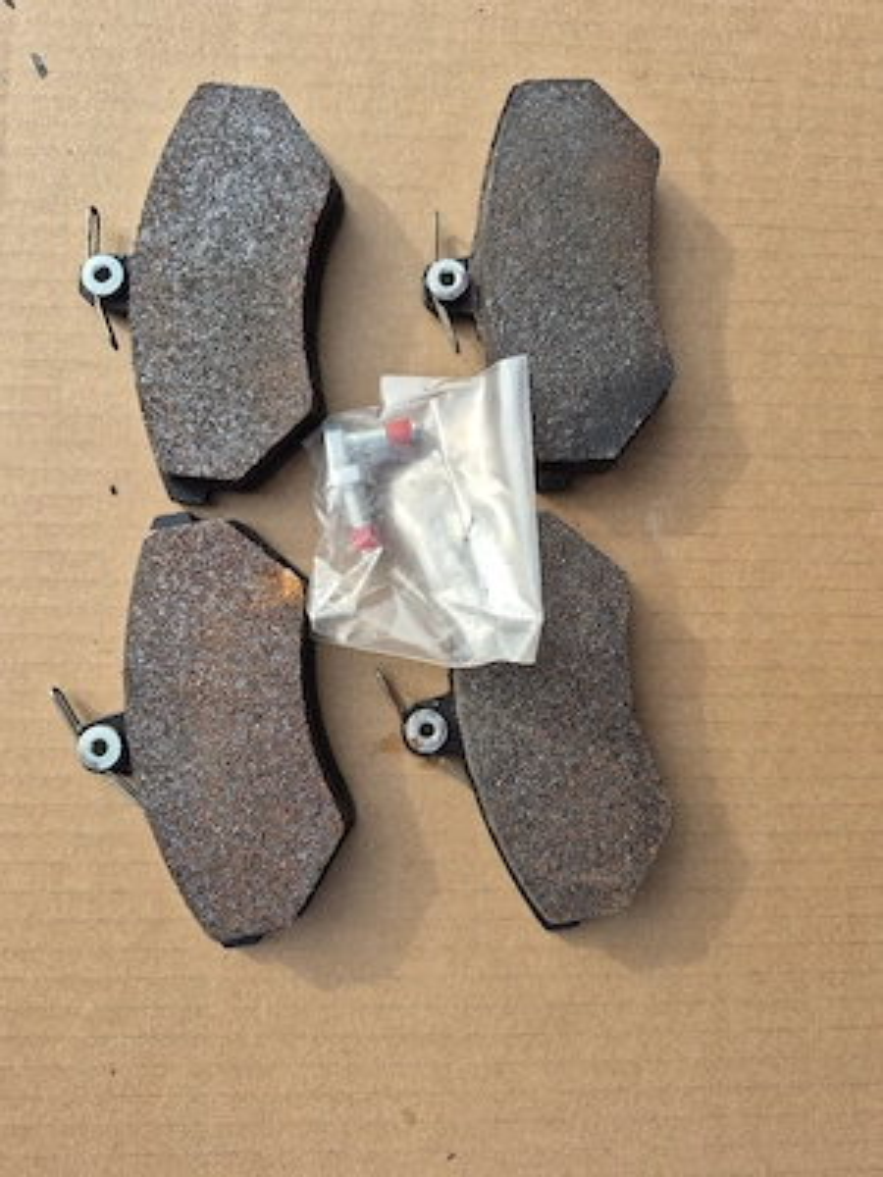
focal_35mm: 23
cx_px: 442
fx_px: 782
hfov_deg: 58.9
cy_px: 588
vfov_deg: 73.9
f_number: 1.8
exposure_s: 1/714
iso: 25
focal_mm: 5.4
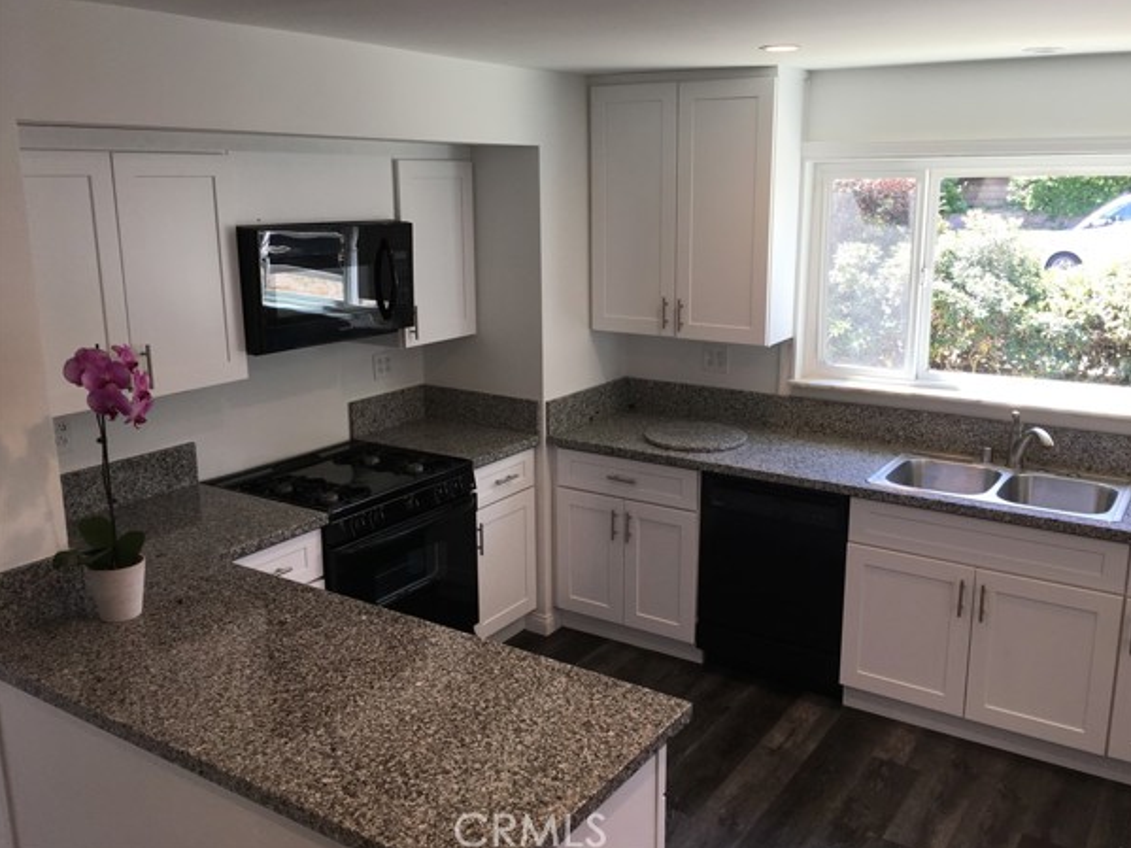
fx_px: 1013
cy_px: 404
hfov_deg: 58.3
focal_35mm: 31
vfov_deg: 45.4
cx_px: 599
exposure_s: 1/60
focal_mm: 4.15
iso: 32
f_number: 2.2
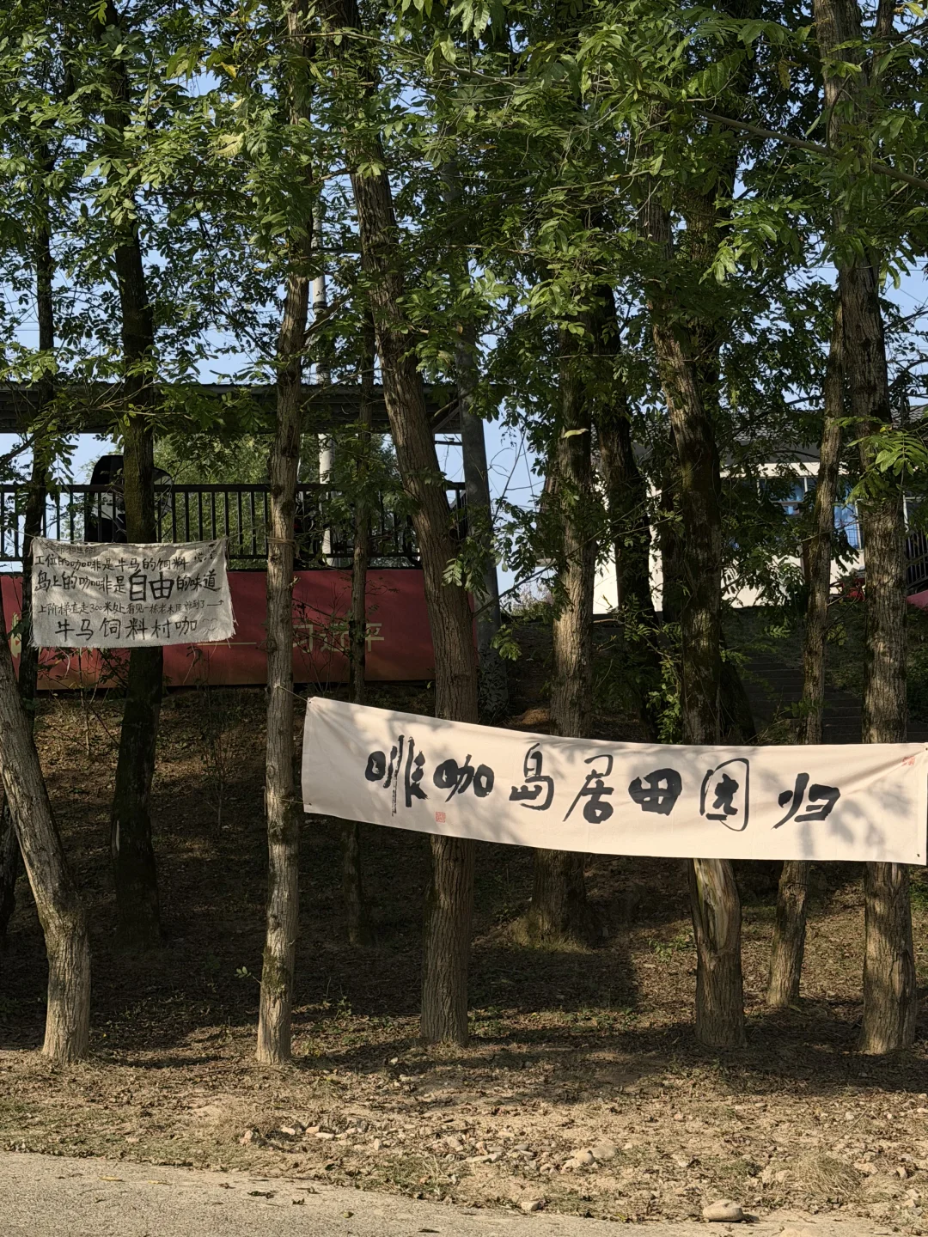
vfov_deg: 39.7
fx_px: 1716
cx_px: 464
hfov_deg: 30.3
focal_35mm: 48
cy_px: 618
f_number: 1.78
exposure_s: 1/6024
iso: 80
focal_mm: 6.76
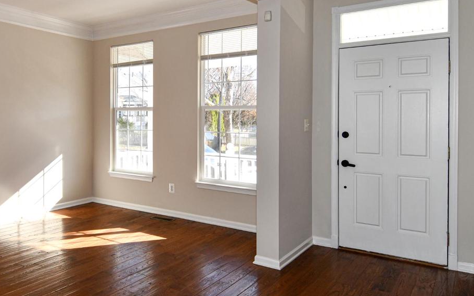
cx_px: 150
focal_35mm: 29
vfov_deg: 43.1
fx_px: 375
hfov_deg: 62.7
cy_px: 130
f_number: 5.6
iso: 200
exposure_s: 1/125
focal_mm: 12
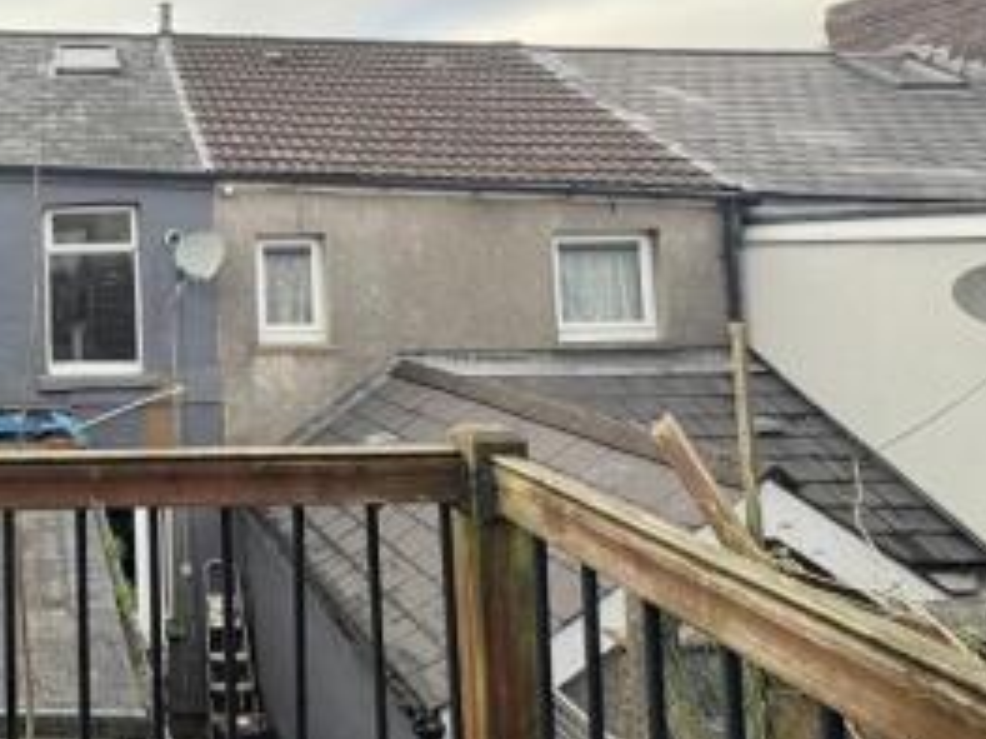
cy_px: 204
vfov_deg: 44.2
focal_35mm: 31
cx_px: 9
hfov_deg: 48.5
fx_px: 883
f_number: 2.2
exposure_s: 1/401
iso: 40
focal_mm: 2.22
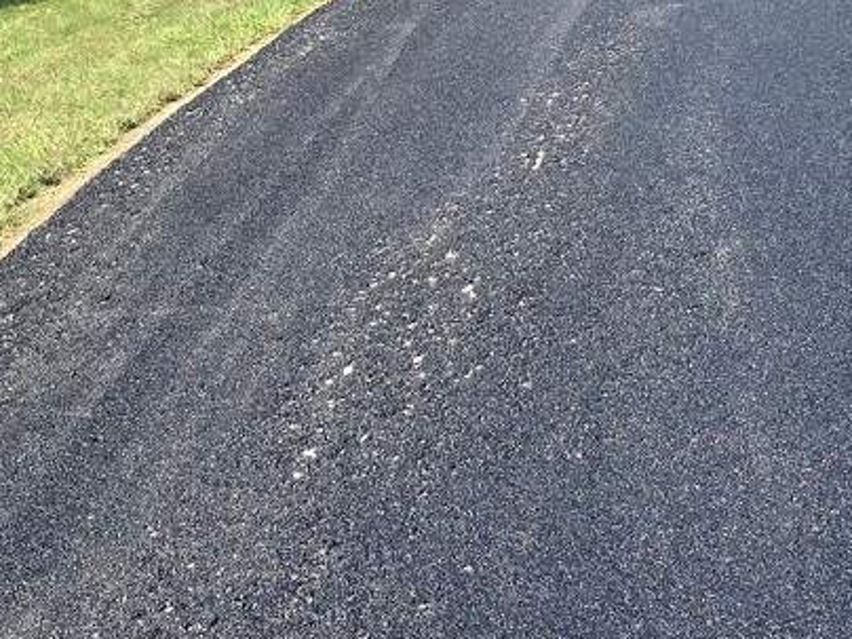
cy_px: 453
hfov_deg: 27.3
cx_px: 331
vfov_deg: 20.6
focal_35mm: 71
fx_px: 1748
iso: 20
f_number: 1.8
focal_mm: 3.99
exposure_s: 1/615
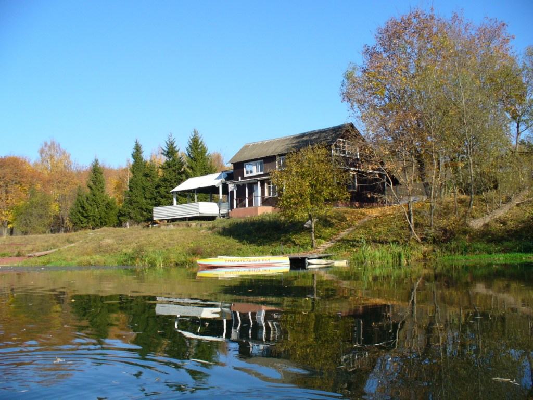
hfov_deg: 50.1
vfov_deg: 38.7
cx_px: 266
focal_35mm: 37
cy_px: 200
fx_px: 570
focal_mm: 6.1
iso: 80
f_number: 5.6
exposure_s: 1/250
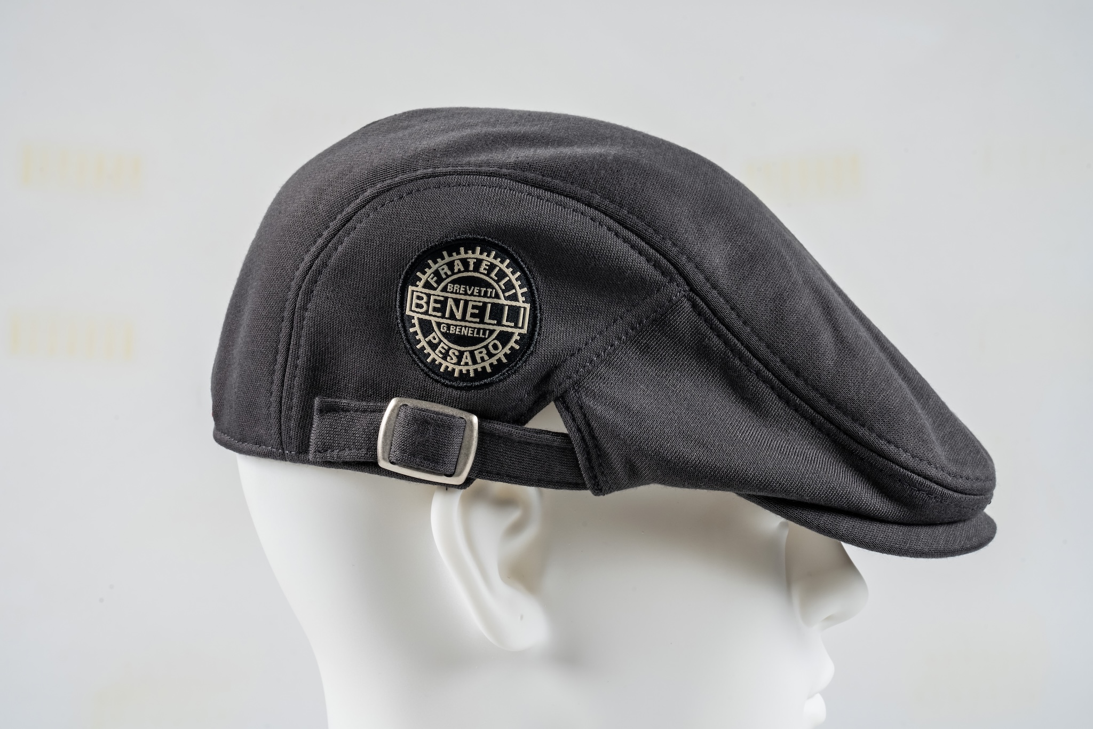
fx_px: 2125
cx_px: 546
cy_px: 364
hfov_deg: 28.8
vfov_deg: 19.5
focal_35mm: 70
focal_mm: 70
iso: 400
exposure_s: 1/125
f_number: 18
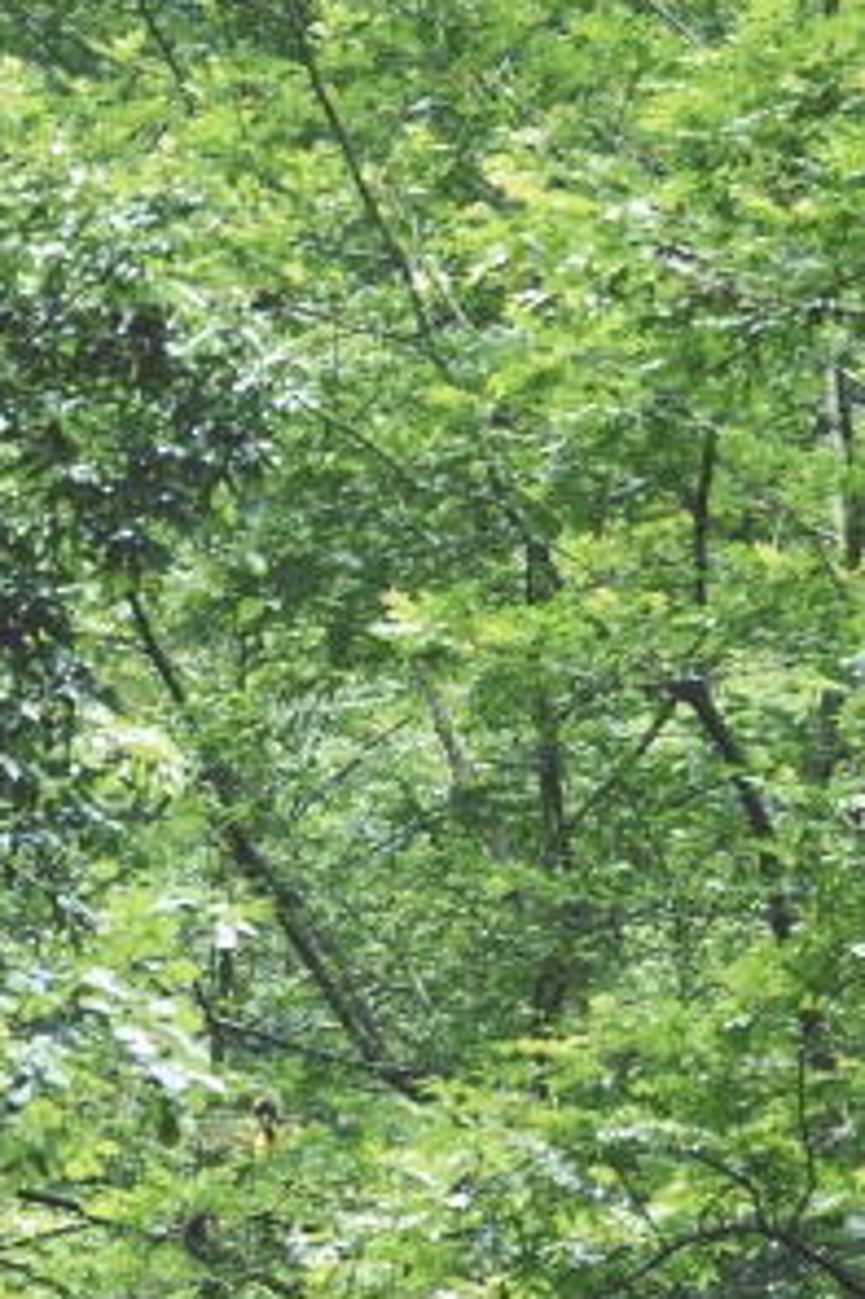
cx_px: 274
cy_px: 2611
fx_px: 10247
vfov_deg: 7.0
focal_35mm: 284
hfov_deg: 4.8
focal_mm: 70
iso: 160
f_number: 2.8
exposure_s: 1/100
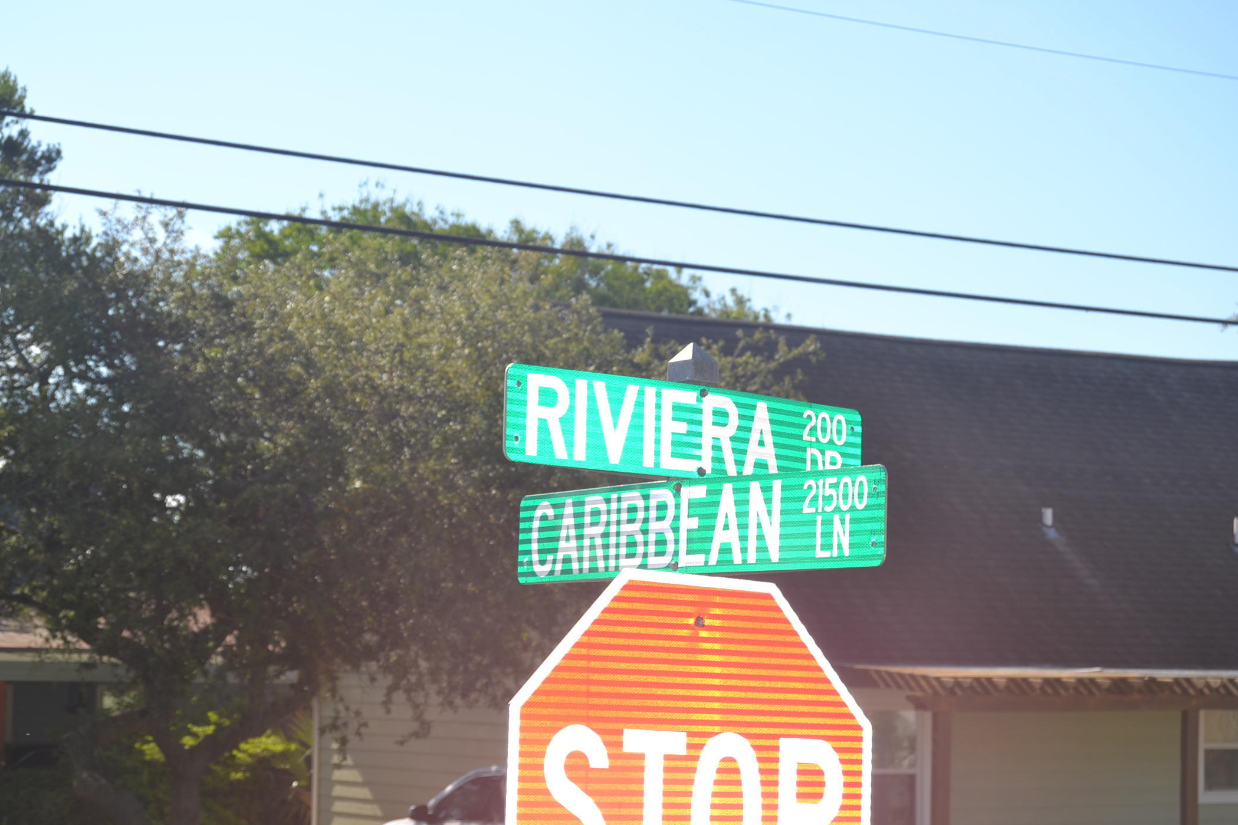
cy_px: 393
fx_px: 3113
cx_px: 583
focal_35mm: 91
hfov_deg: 22.5
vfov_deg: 15.1
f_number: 8
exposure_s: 1/200
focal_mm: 55
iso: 100
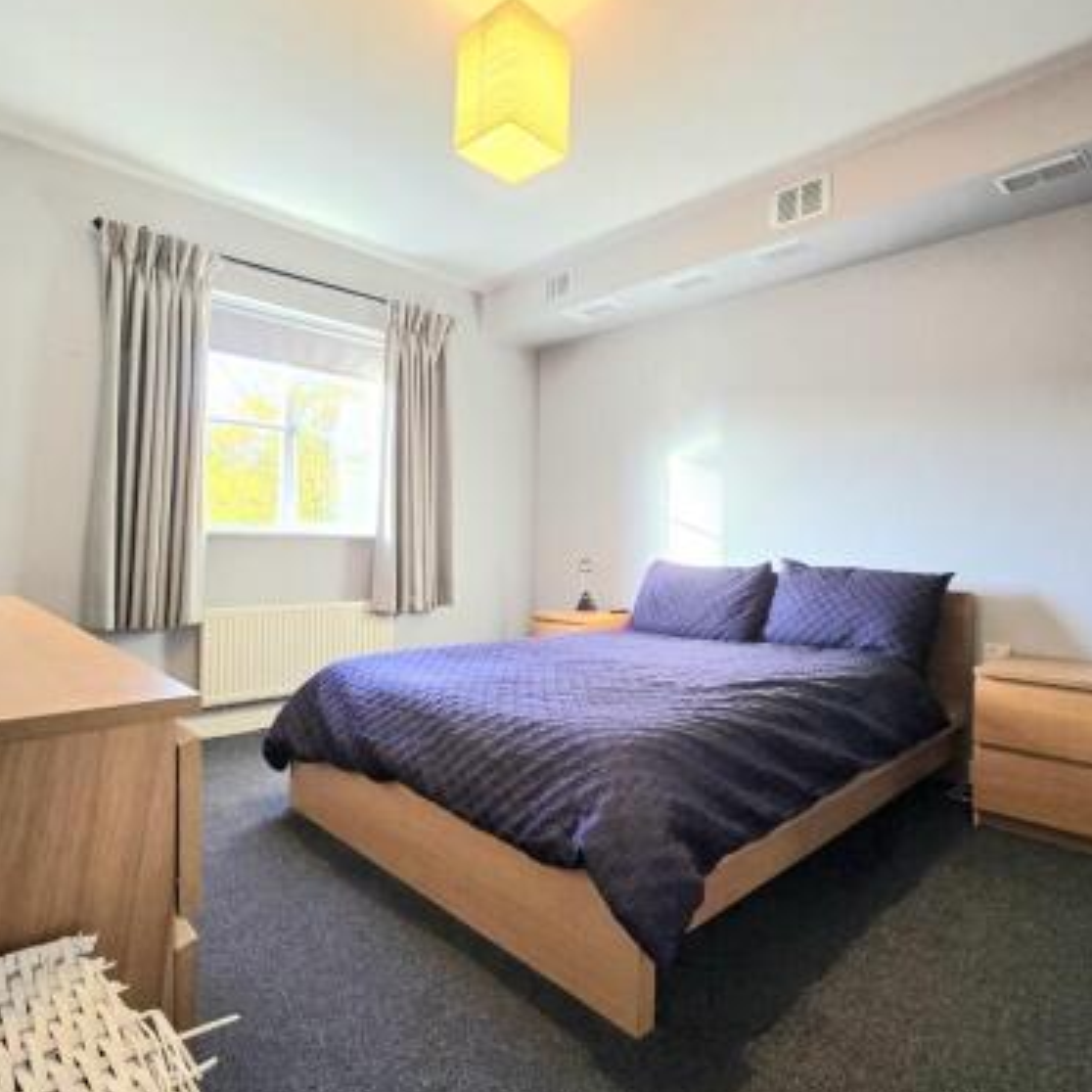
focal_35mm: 18
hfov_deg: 80.7
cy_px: 533
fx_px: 642
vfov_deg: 80.7
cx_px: 550
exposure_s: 1/50.3
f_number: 2.2
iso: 125
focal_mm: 2.2
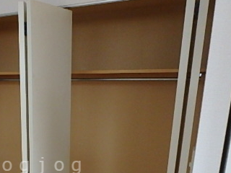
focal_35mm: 42
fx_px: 280
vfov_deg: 32.1
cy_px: 166
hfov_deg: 42.1
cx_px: 35
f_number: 3.5
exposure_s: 1/25
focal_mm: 3.7
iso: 800
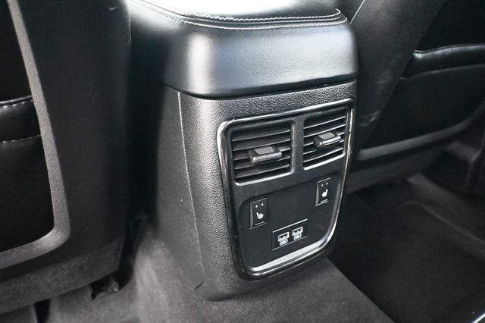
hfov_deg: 68.9
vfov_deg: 49.1
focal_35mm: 26
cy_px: 162
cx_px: 242
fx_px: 353
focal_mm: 17.5
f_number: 3.5
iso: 12800
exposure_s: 1/50
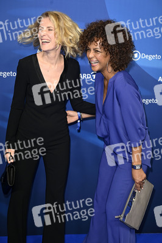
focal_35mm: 59
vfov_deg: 34.0
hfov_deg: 23.0
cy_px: 122
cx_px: 81
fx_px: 399
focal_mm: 59
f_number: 5
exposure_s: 1/200
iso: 1000
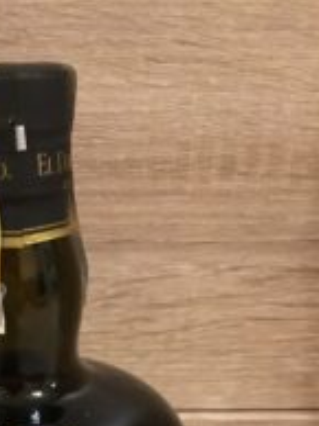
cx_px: 57
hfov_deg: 22.5
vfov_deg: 28.3
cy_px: 435
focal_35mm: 64
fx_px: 788
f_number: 2.4
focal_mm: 3.3
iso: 320
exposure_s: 1/17
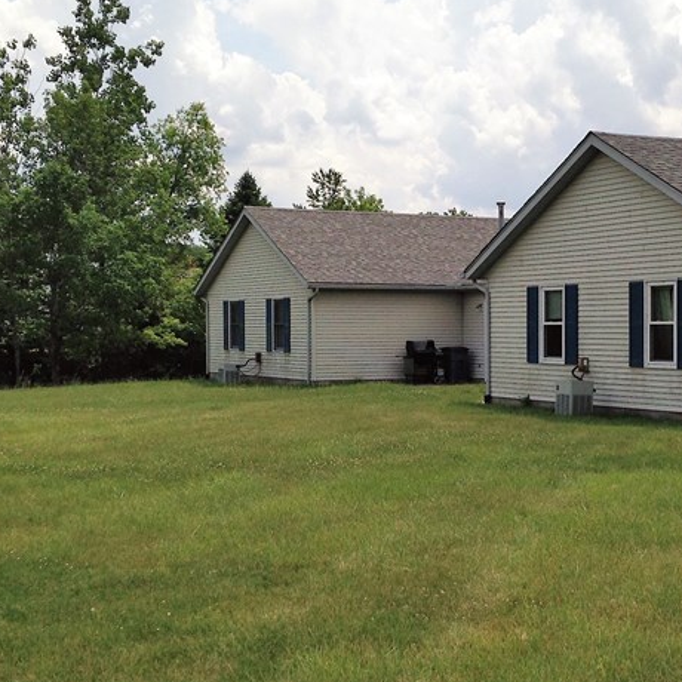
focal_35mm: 65
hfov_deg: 26.3
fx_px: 1449
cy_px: 372
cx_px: 467
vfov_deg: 26.5
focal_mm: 4.12
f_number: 2.4
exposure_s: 1/2710
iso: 50
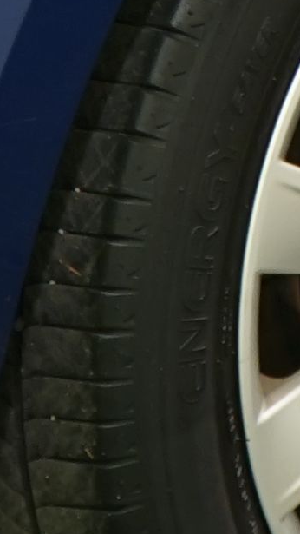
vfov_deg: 6.6
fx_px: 4482
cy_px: -566
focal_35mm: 317
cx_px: 267
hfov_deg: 3.8
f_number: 3.5
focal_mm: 31
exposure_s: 1/25
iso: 400
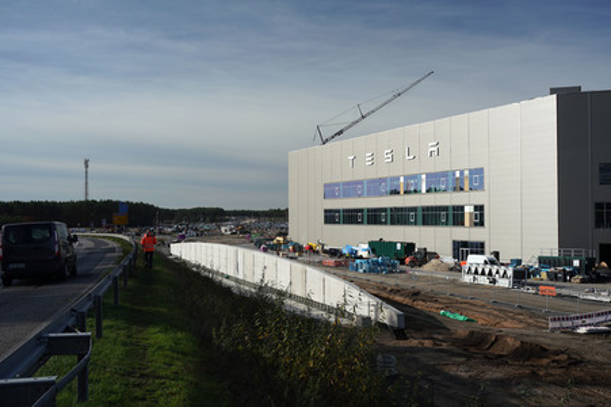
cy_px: 204
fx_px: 644
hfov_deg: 50.7
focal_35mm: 38
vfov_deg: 35.0
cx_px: 306
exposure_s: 1/125
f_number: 8
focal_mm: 38
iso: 100
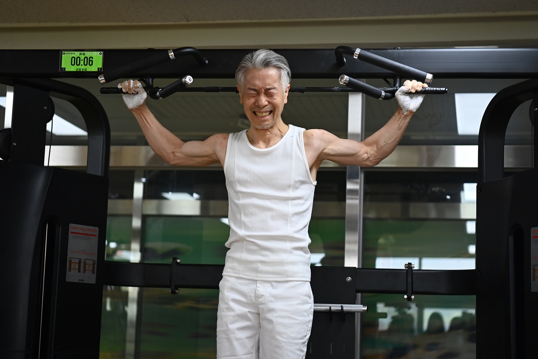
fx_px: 1046
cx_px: 269
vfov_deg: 19.5
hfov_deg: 28.8
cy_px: 180
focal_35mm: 70
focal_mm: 70
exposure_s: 1/500
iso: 1250
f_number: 2.8
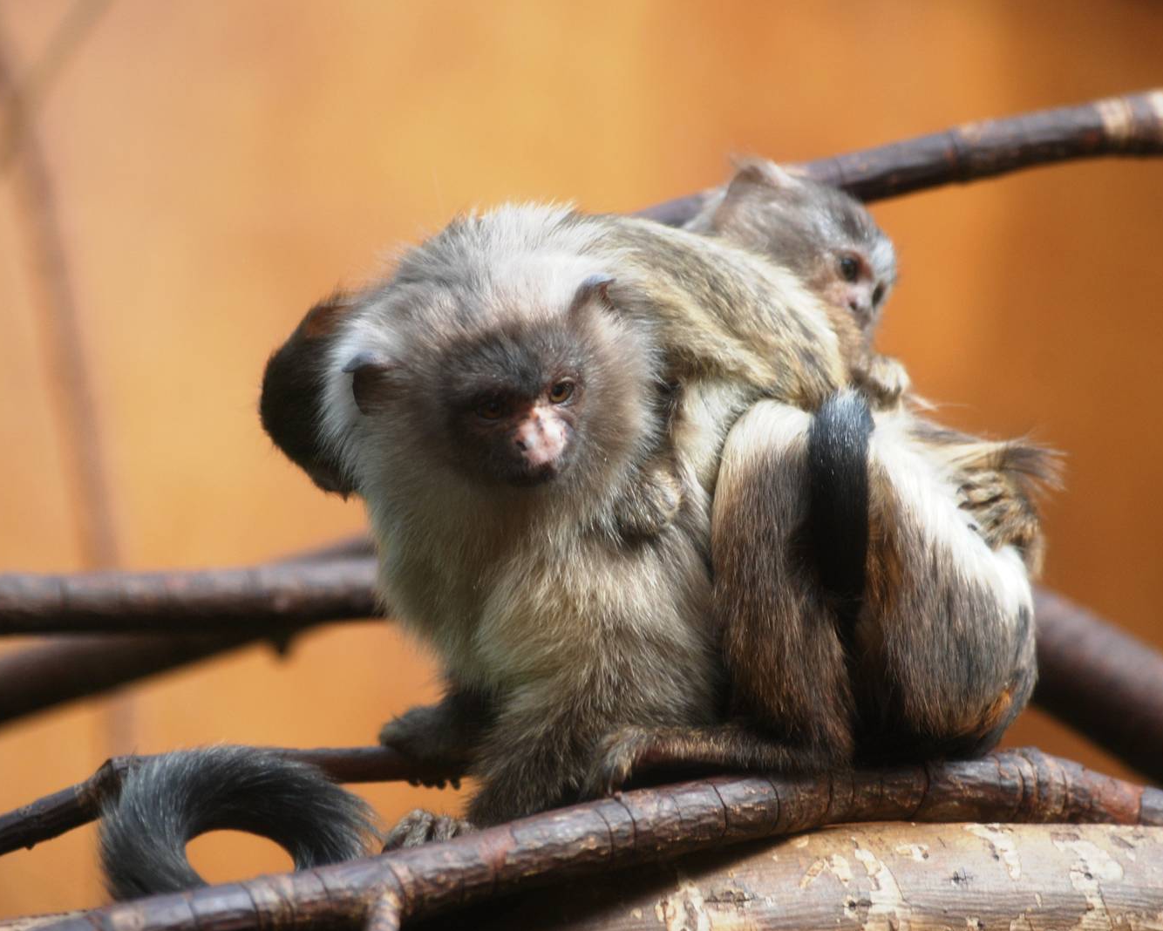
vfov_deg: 4.7
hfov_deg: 5.9
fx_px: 11347
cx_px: 618
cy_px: 466
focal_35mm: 330
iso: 400
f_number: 5
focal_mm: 195
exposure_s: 1/125
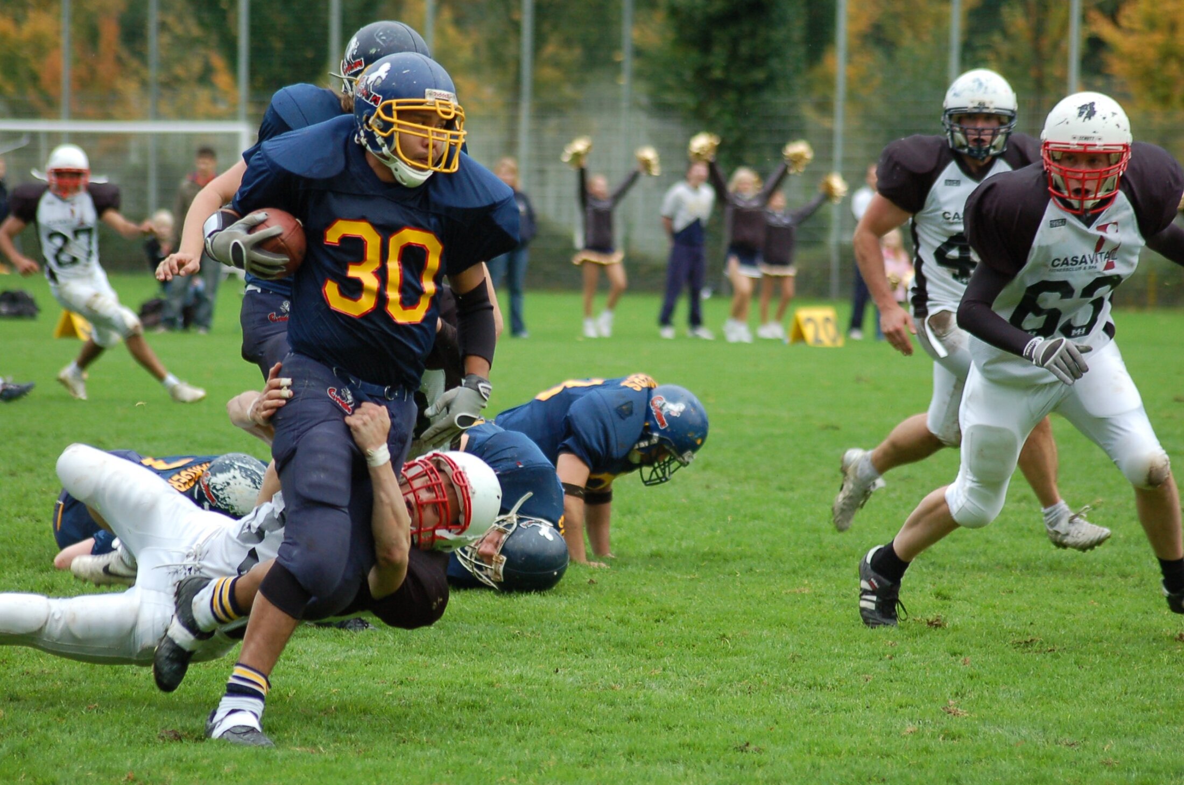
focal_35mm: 202
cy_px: 392
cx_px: 592
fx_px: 6647
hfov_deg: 10.2
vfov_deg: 6.8
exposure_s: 1/500
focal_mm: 135
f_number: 4.5
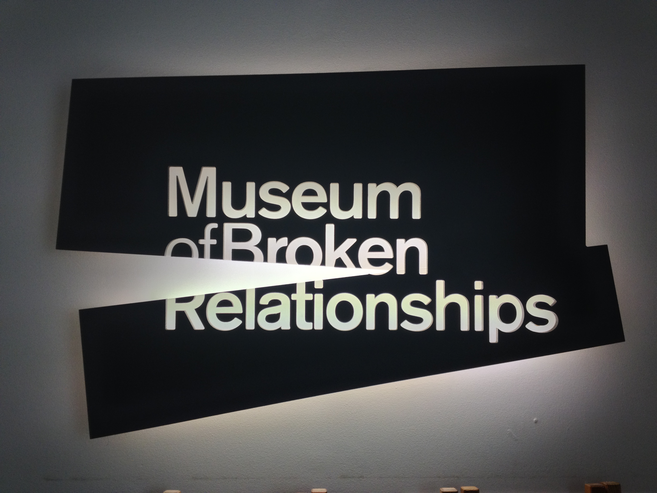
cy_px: 246
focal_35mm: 35
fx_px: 664
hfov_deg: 52.6
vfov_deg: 40.7
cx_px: 328
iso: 100
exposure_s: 1/120
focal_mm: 4.28
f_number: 2.4
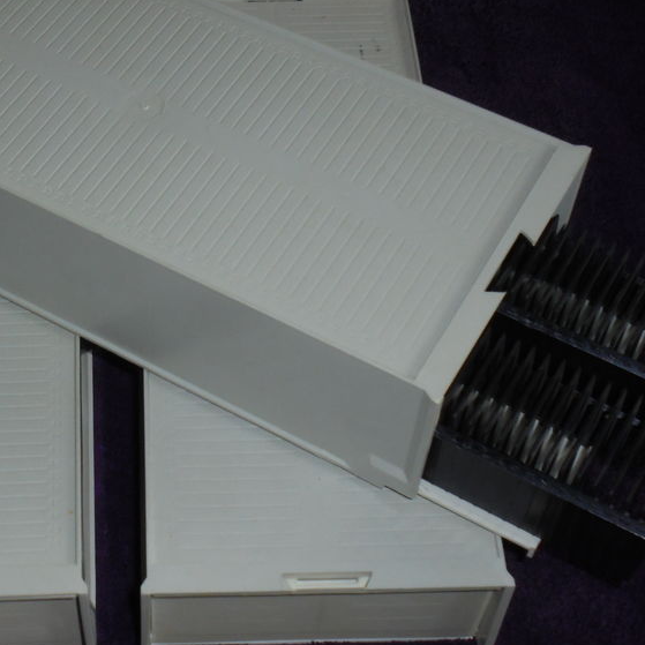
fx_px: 1433
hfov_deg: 25.0
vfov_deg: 25.4
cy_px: 328
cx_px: 151
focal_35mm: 68
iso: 200
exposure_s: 1/30
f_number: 4.5
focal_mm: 7.8
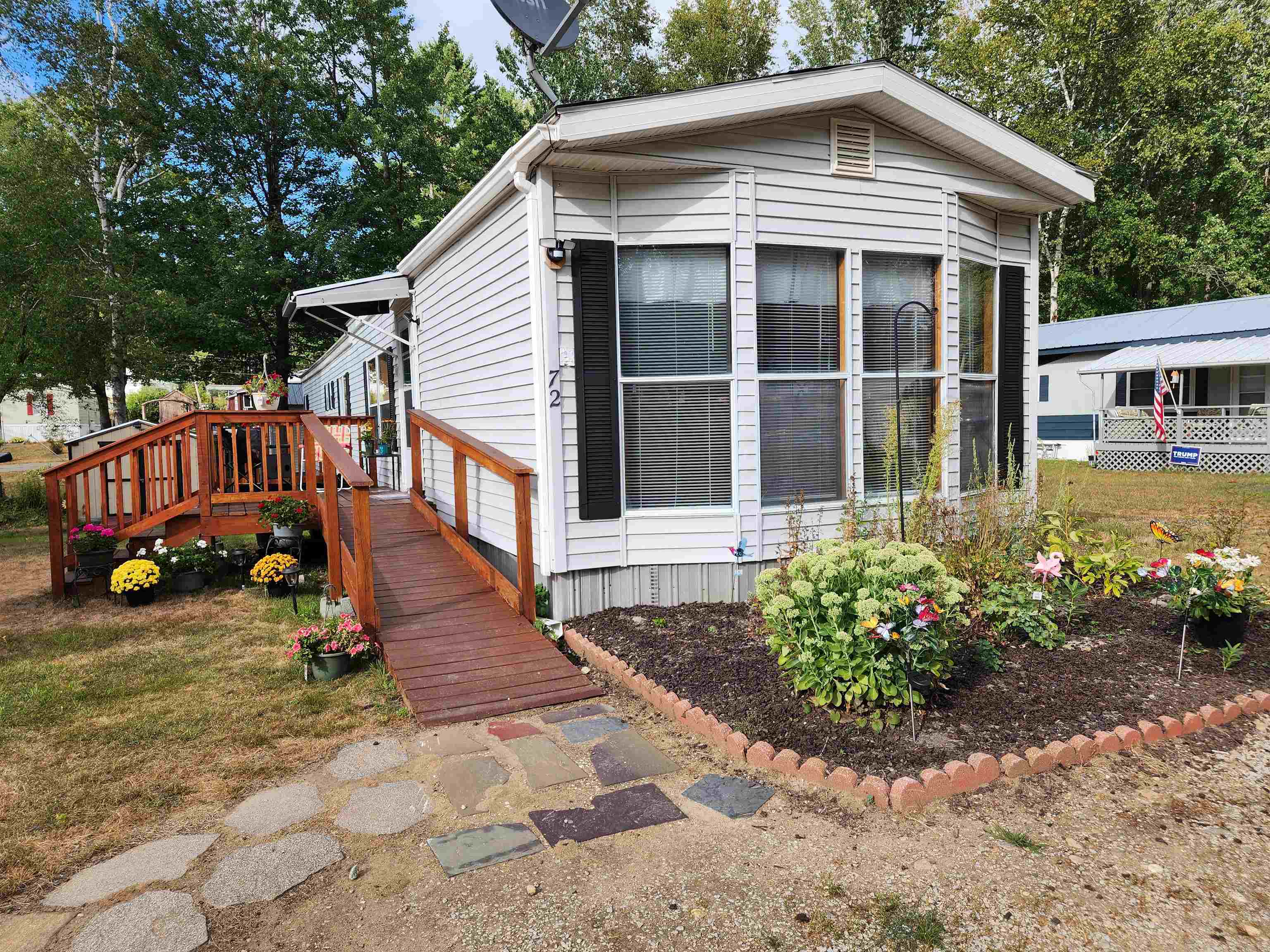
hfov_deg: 73.9
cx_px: 635
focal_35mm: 23
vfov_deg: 58.9
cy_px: 476
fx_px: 844
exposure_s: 1/528
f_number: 1.8
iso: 12
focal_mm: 6.4
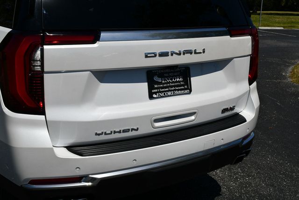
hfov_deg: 41.1
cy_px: 100
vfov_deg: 28.1
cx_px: 150
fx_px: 399
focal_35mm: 48
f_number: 11
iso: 100
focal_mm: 24
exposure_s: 1/500
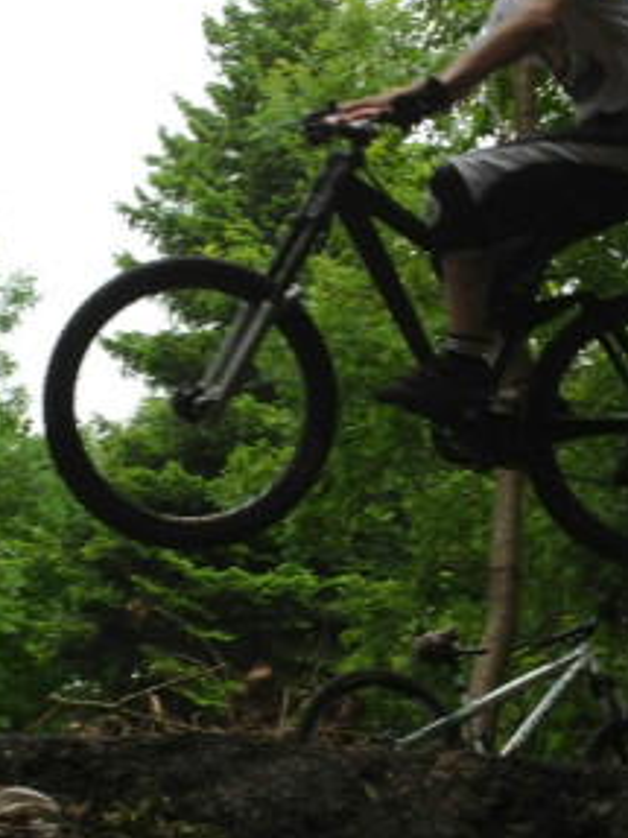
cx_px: 247
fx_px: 2203
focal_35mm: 91
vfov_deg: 21.5
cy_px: 460
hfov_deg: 16.2
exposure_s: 1/251
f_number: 2.4
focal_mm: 4.28
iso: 50
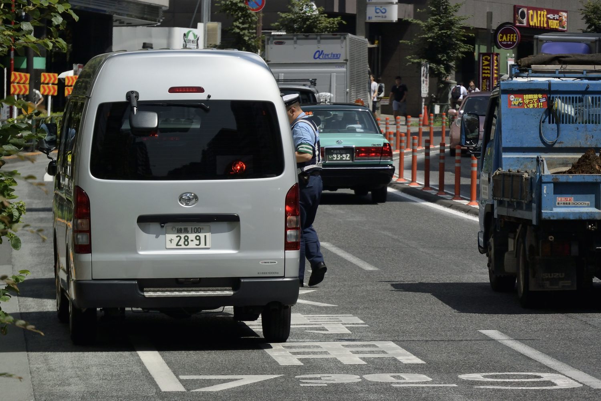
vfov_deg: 5.9
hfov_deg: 8.8
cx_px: 300
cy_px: 200
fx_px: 3890
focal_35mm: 233
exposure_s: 1/1250
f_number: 5
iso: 160
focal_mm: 86.5
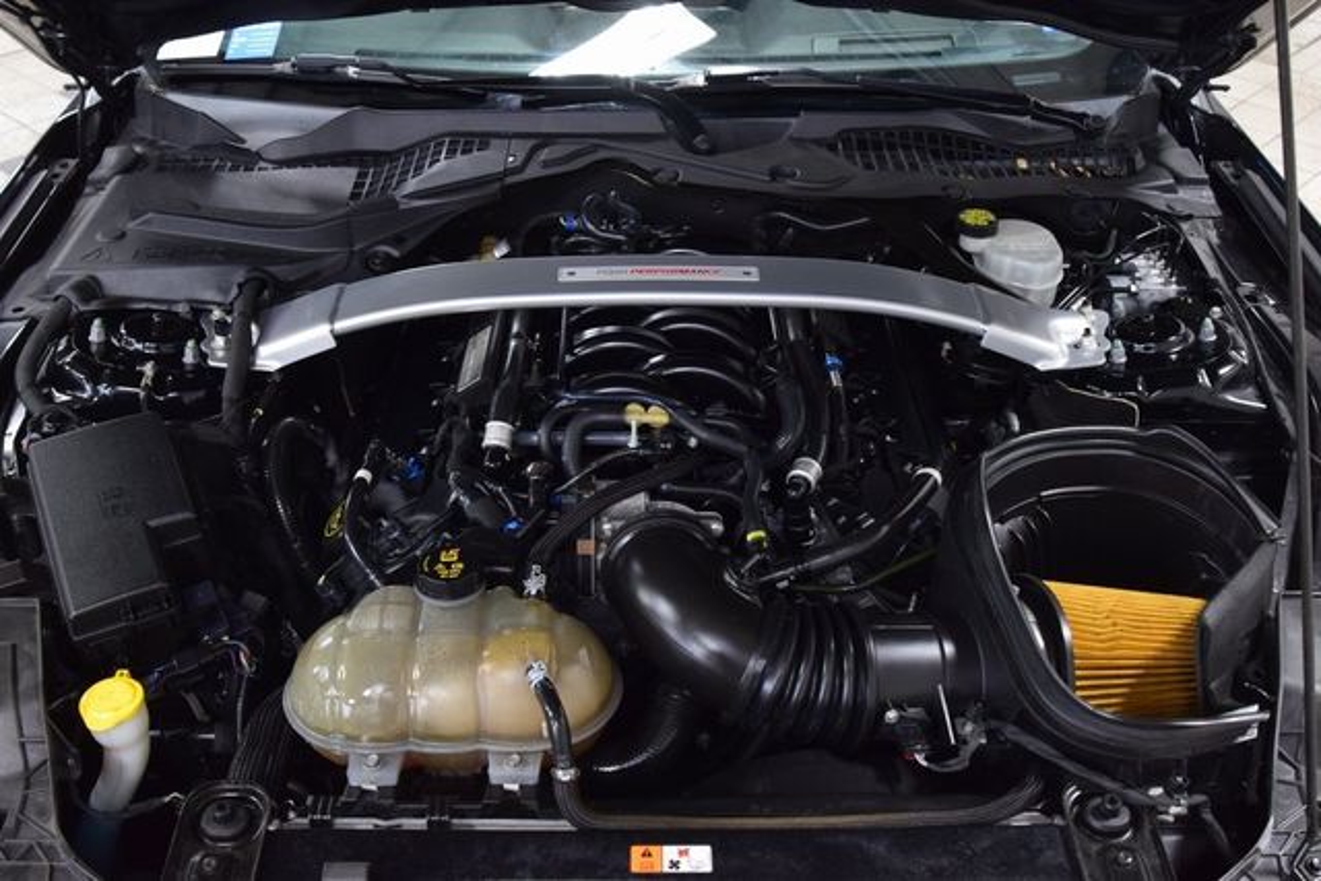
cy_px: 440
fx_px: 1321
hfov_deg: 53.1
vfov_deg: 36.9
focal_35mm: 36
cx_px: 660
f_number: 6.3
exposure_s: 1/15
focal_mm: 24
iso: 1250
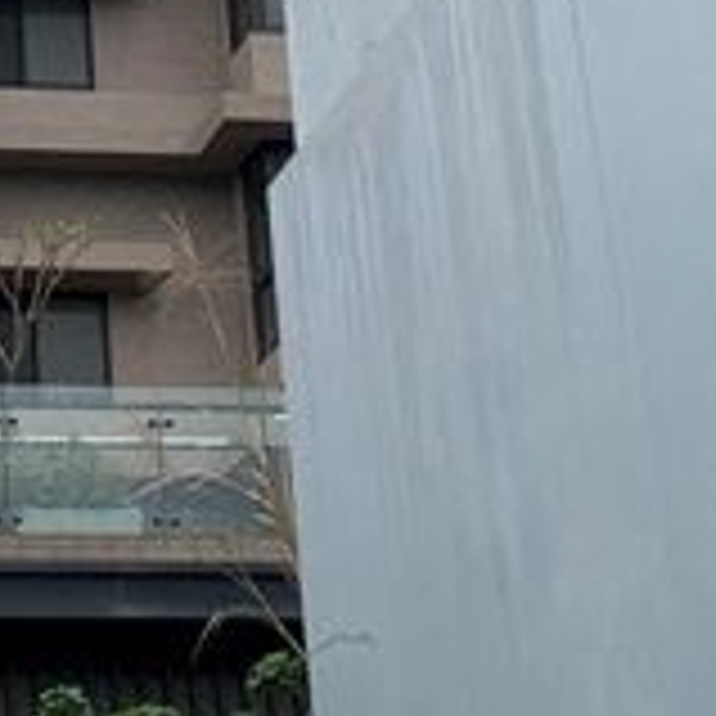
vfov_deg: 11.3
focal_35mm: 139
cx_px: -50
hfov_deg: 12.4
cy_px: -752
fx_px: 3253
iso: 25
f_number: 1.8
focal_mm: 4.25
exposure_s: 1/1779
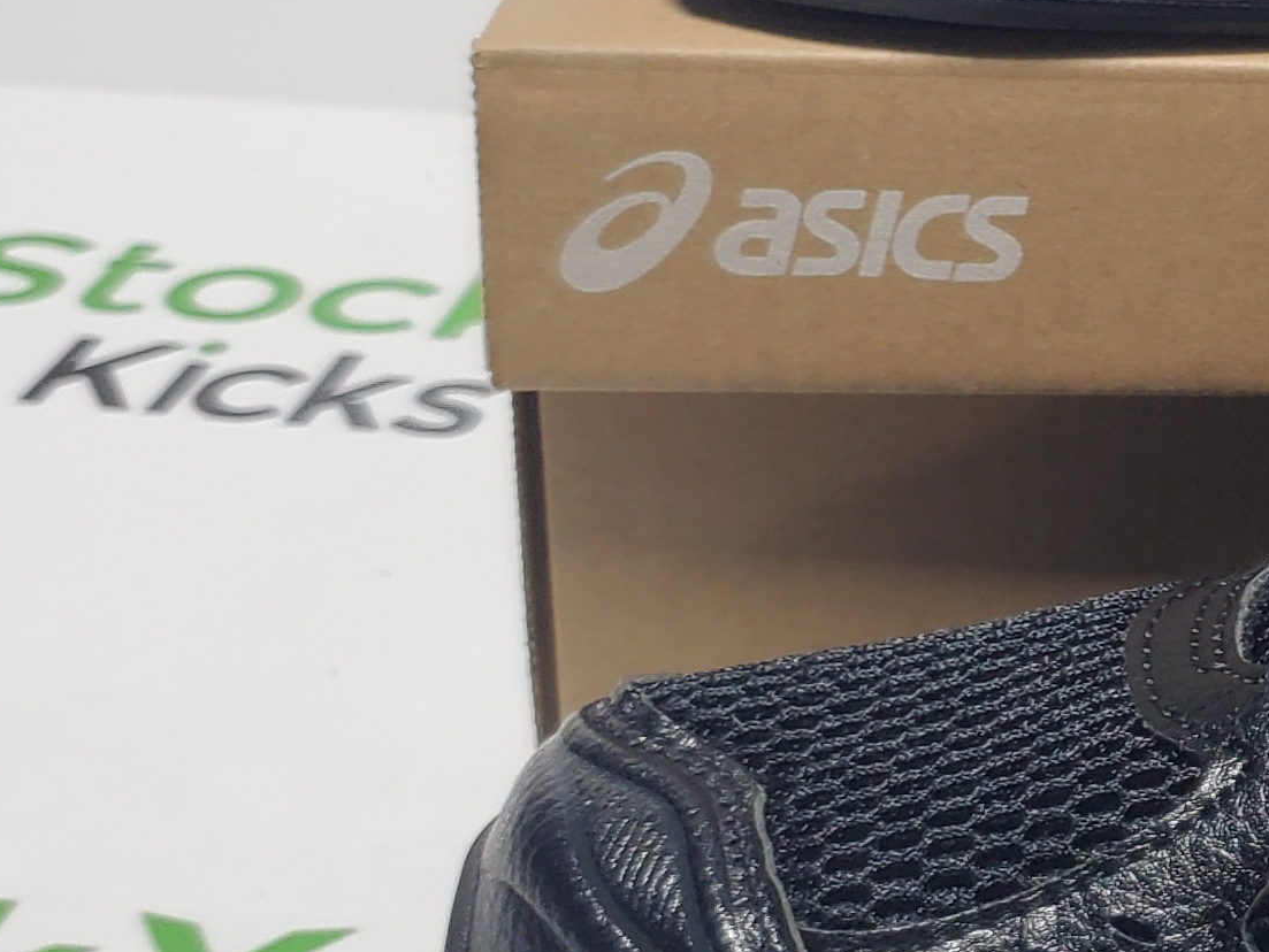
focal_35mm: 95
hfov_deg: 18.9
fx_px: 3484
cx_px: 1733
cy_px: 186
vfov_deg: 15.5
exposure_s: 1/404
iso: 50
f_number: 1.5
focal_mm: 4.3
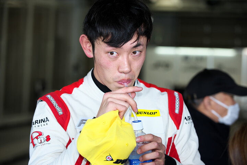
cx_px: 124
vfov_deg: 14.0
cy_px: 82
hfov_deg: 20.8
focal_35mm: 98
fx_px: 672
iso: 800
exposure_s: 1/250
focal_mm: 98
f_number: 5.6
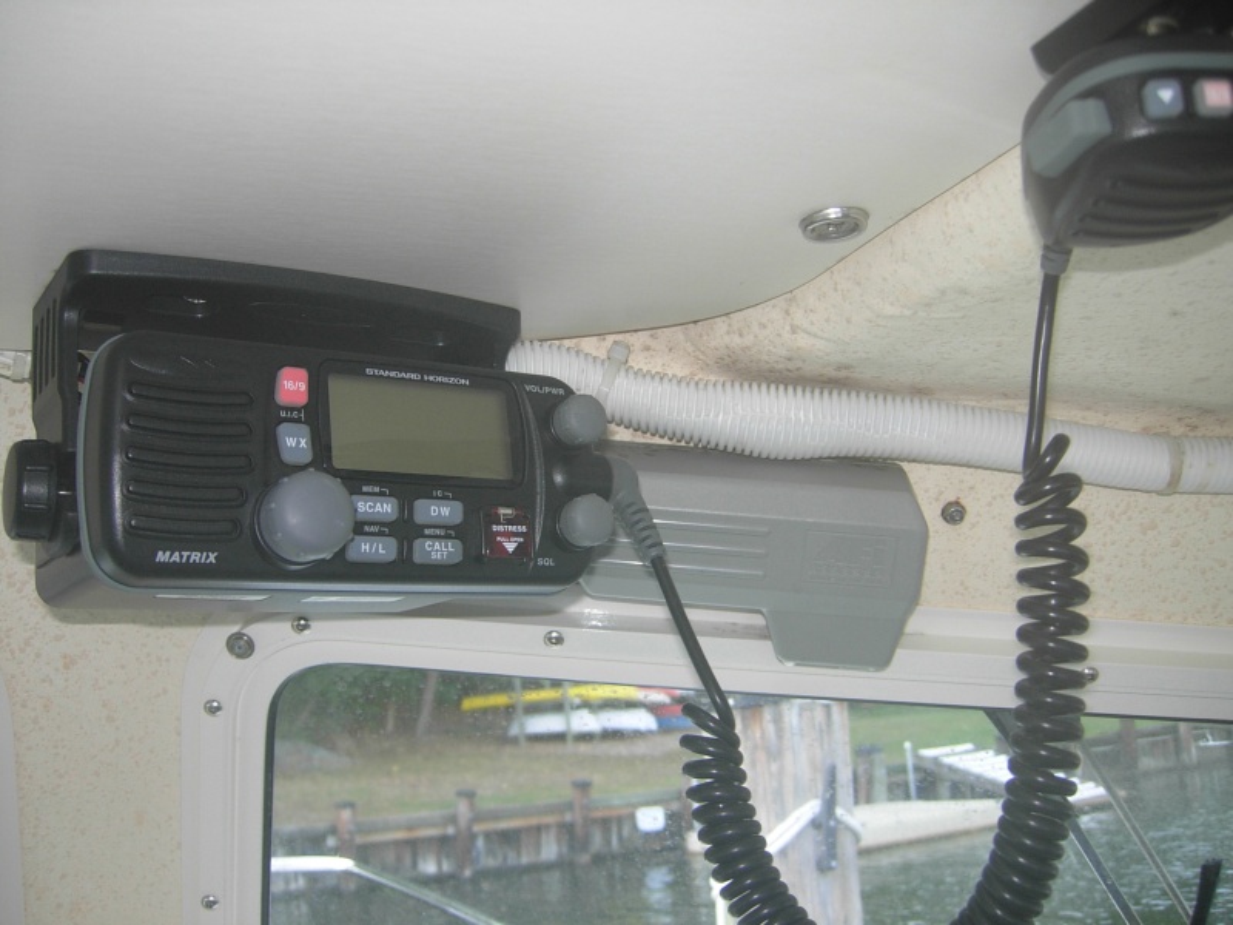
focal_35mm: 36
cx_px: 616
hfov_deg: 51.4
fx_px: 1282
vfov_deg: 39.7
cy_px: 462
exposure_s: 1/45.2
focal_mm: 7.5
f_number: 2.7
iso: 50
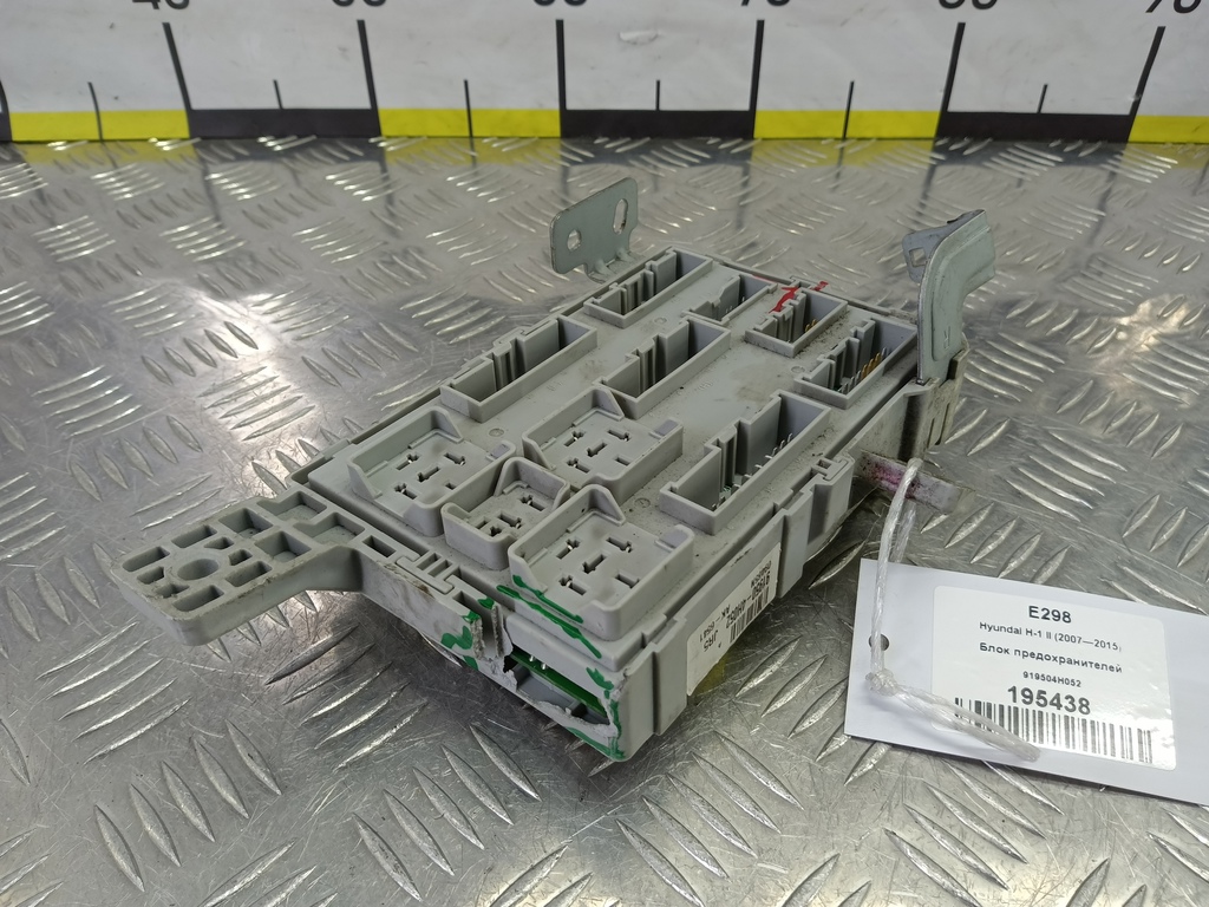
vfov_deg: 58.9
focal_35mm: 23
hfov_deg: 73.9
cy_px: 454
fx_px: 803
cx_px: 604
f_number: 1.6
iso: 103
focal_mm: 4.11
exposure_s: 1/50
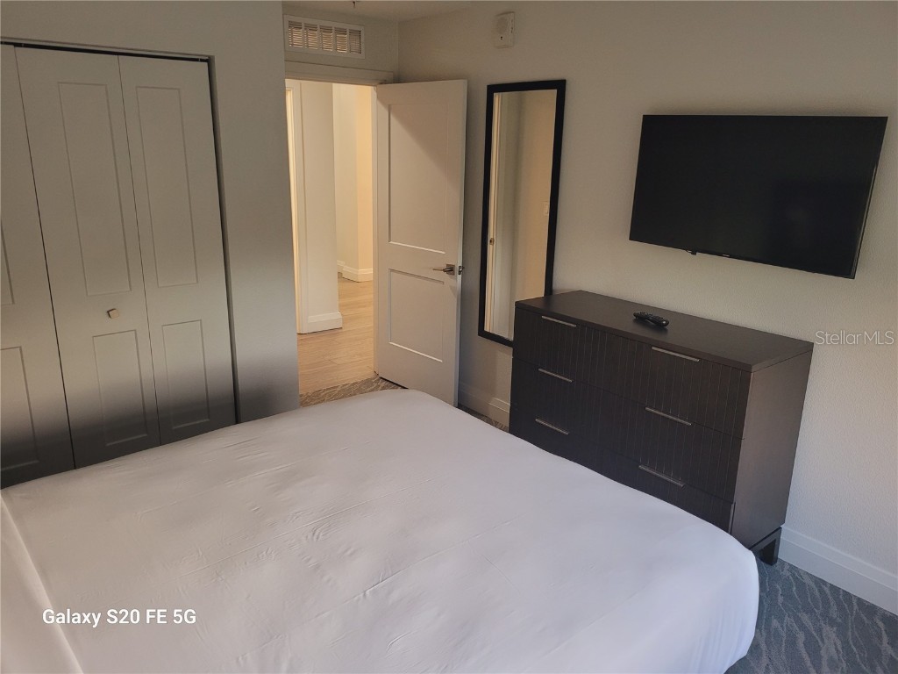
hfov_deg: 67.3
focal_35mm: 26
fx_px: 674
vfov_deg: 53.1
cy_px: 337
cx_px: 449
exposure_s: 1/60
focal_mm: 5.4
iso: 200
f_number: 1.8
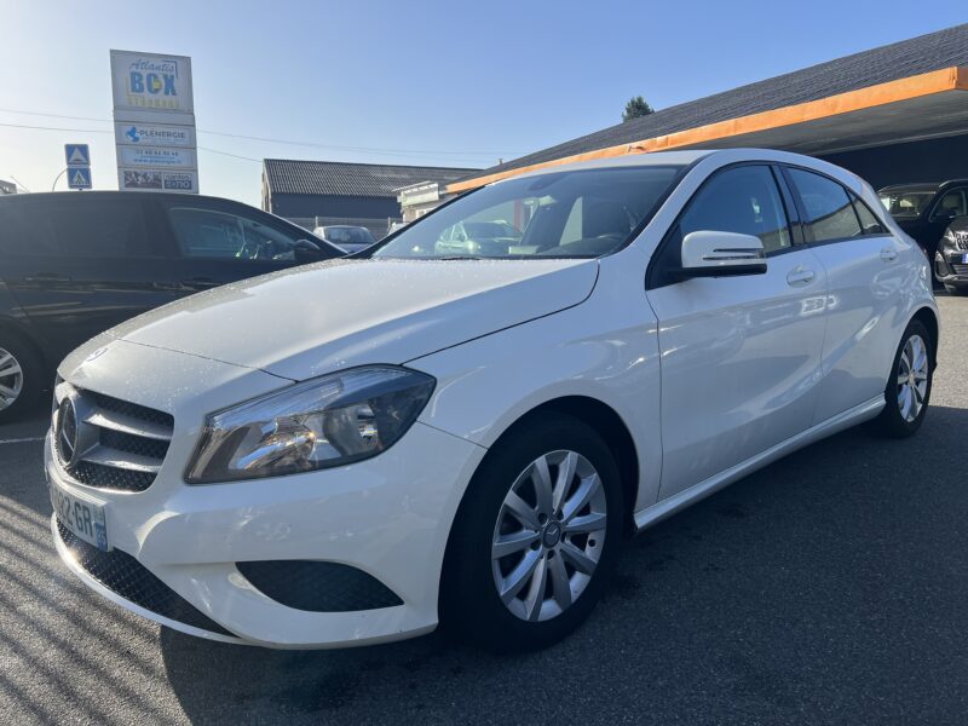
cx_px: 484
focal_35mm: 26
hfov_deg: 67.3
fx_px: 727
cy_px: 363
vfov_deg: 53.1
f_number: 1.5
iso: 50
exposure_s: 1/2915
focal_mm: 5.7
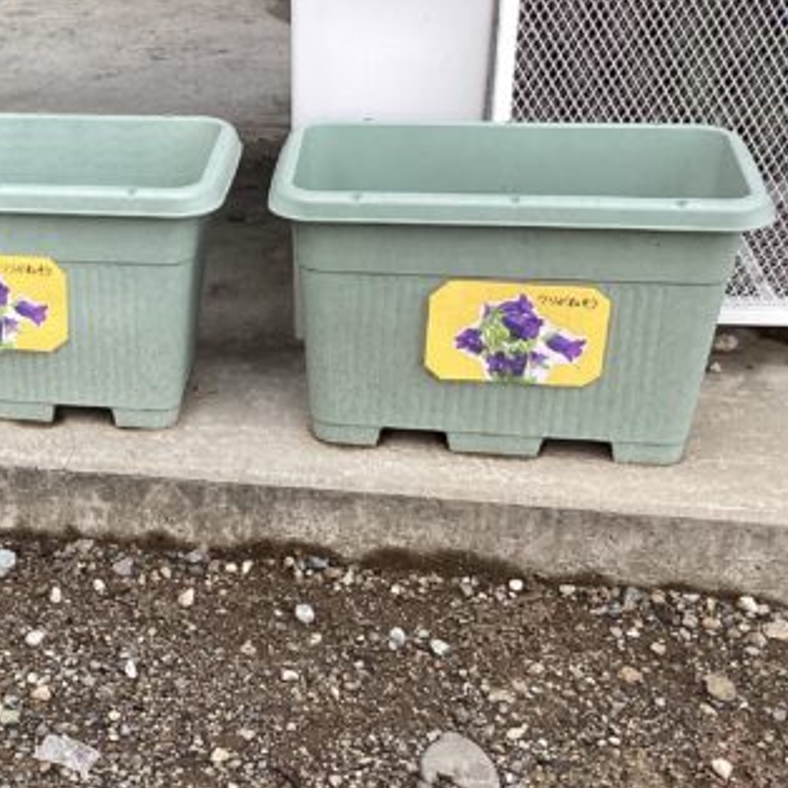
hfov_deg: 23.6
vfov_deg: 25.7
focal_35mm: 67
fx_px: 1726
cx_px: -143
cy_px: 349
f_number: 2.4
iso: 40
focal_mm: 3.3
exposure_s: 1/100
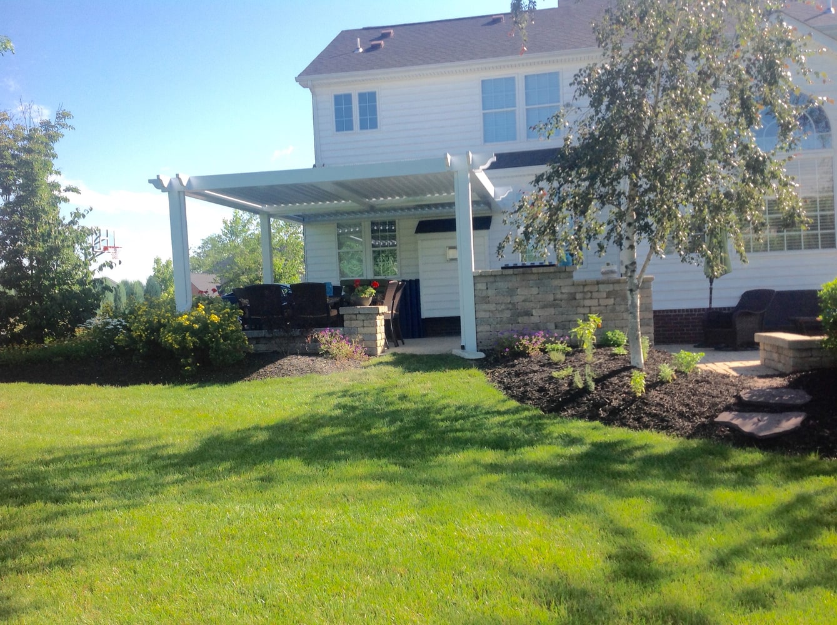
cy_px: 312
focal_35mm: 35
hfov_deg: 52.7
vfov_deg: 40.6
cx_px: 418
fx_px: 845
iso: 50
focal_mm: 4.28
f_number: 2.4
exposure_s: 1/817
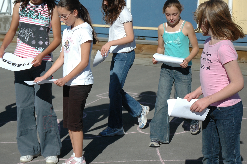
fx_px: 569
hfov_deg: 24.4
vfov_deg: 16.4
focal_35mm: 83
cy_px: 83
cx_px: 81
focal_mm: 40
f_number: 4.5
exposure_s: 1/1600
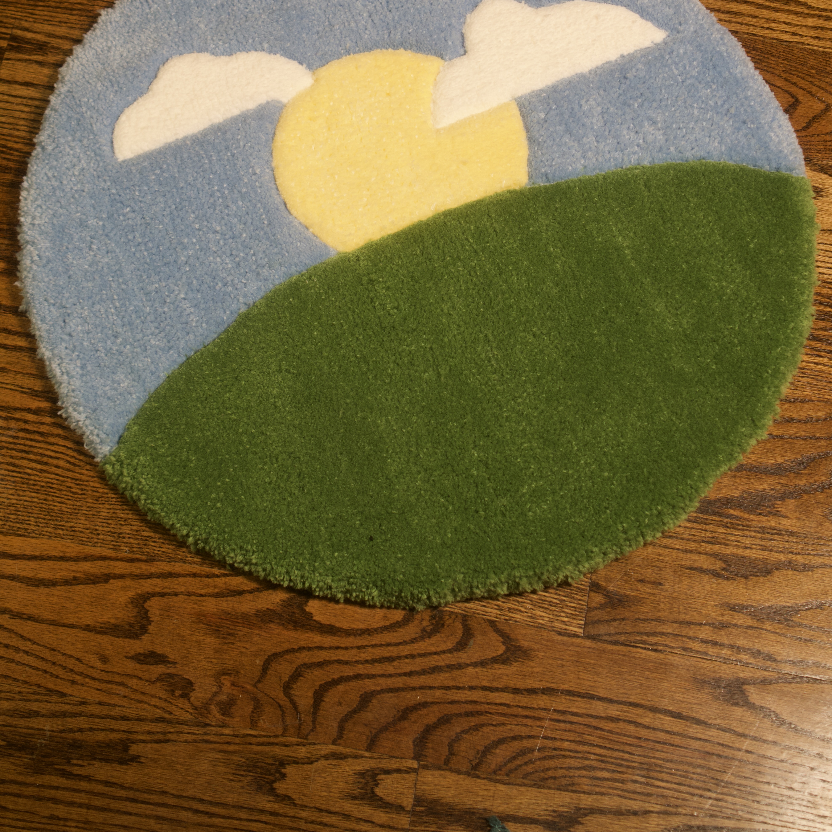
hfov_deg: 25.5
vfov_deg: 25.2
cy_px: 211
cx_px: 417
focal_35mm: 68
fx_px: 1839
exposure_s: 1/60
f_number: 2.8
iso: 320
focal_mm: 35
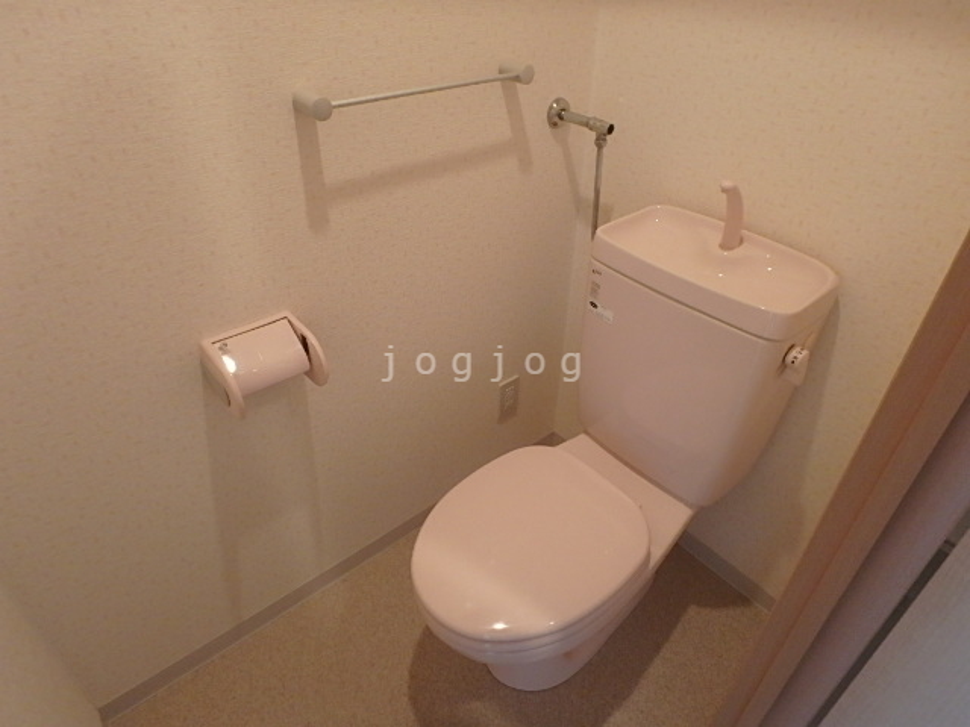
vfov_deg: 63.4
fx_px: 588
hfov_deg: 79.0
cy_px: 364
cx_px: 485
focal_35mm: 21
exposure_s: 1/30
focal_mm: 3.7
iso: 400
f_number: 3.5
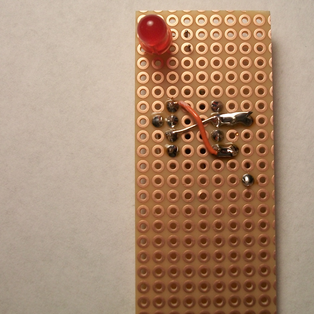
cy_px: 125
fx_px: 564
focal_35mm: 55
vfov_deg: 31.0
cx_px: 185
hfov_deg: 31.0
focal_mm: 5.7
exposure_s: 1/200
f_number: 2.9
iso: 80
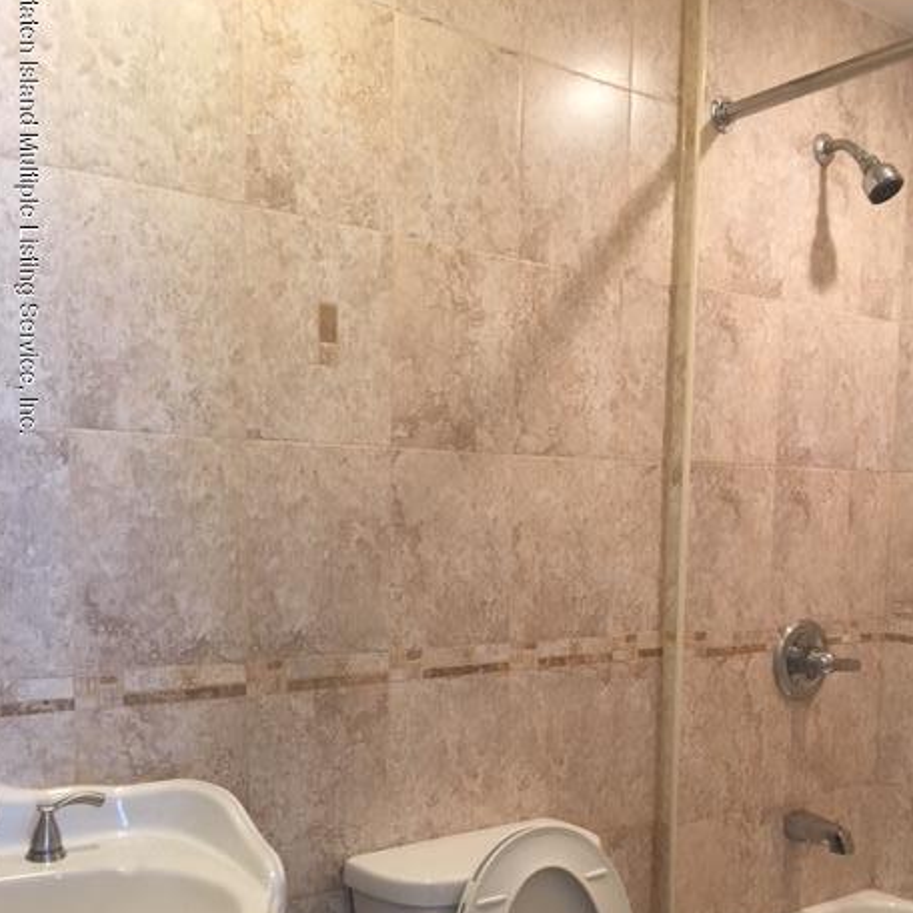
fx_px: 1074
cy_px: 615
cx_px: 469
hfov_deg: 46.0
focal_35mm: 36
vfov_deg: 45.3
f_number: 2.2
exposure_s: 1/15
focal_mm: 4.15
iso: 50
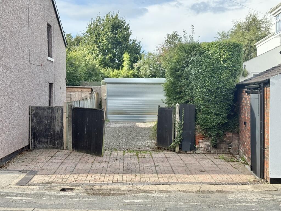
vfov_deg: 30.3
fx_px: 390
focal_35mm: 48
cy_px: 106
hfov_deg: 39.7
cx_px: 140
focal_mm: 6.76
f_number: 1.78
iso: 100
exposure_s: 1/2208
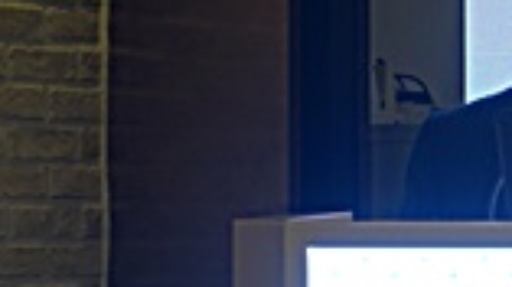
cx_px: 649
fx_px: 3473
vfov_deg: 4.7
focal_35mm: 256
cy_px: 214
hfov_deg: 8.3
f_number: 2.8
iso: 200
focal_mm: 24.09
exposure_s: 1/80
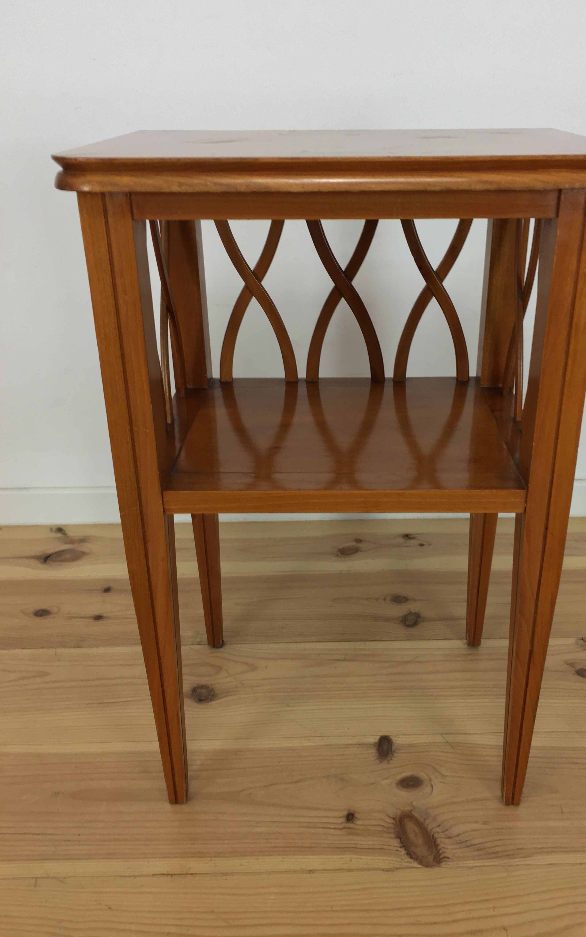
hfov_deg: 40.5
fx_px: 792
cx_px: 340
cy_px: 465
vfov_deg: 61.2
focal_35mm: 31
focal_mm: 4.15
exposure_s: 1/33
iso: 40
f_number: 2.2
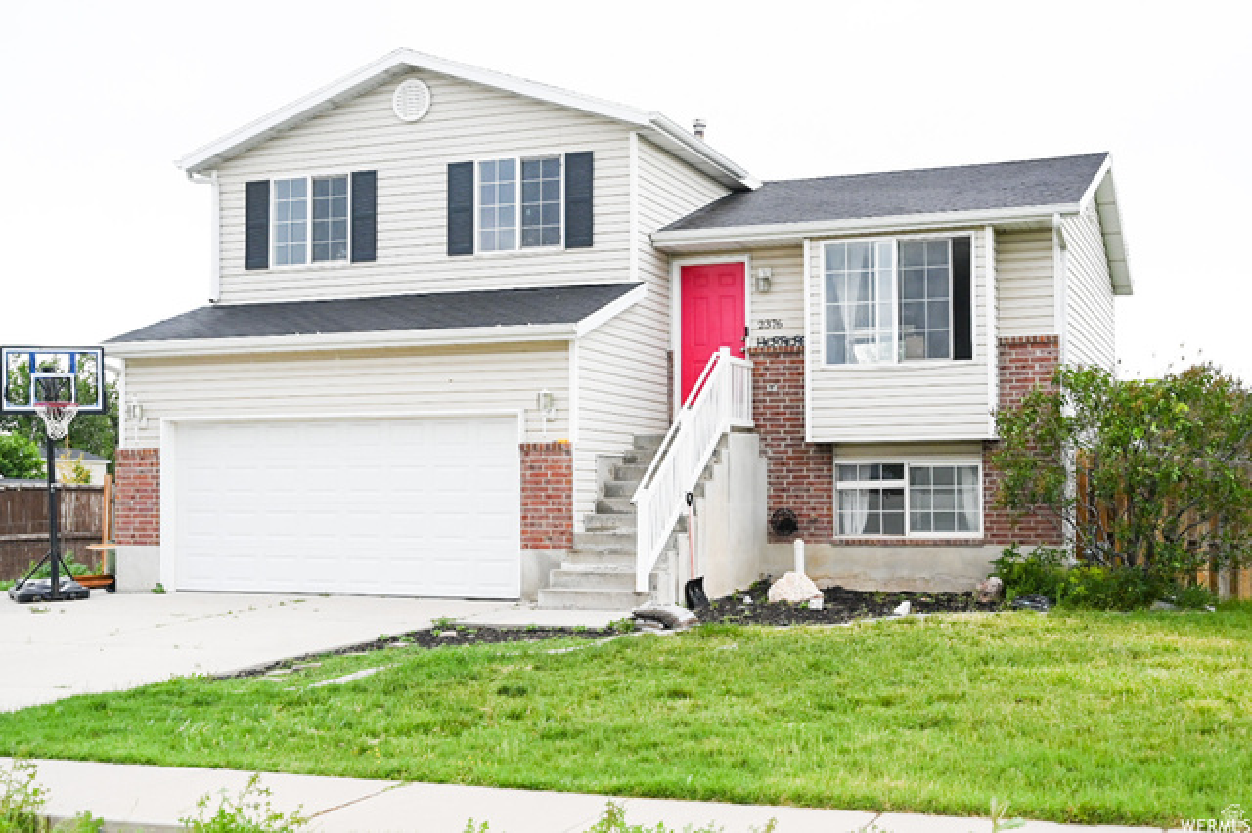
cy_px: 416
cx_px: 626
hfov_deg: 43.6
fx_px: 1564
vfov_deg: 29.8
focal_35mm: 45
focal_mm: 45
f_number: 5
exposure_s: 1/1000
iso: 1000
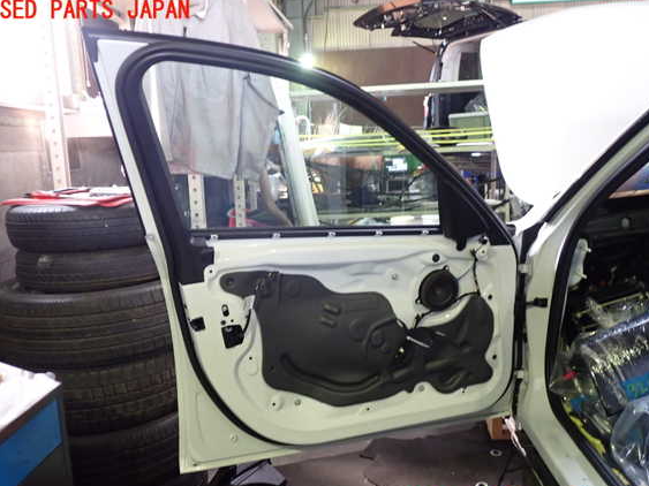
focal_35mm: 32
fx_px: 600
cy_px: 256
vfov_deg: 44.1
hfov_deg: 56.8
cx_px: 326
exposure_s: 1/30
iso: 400
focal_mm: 5.4
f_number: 2.3
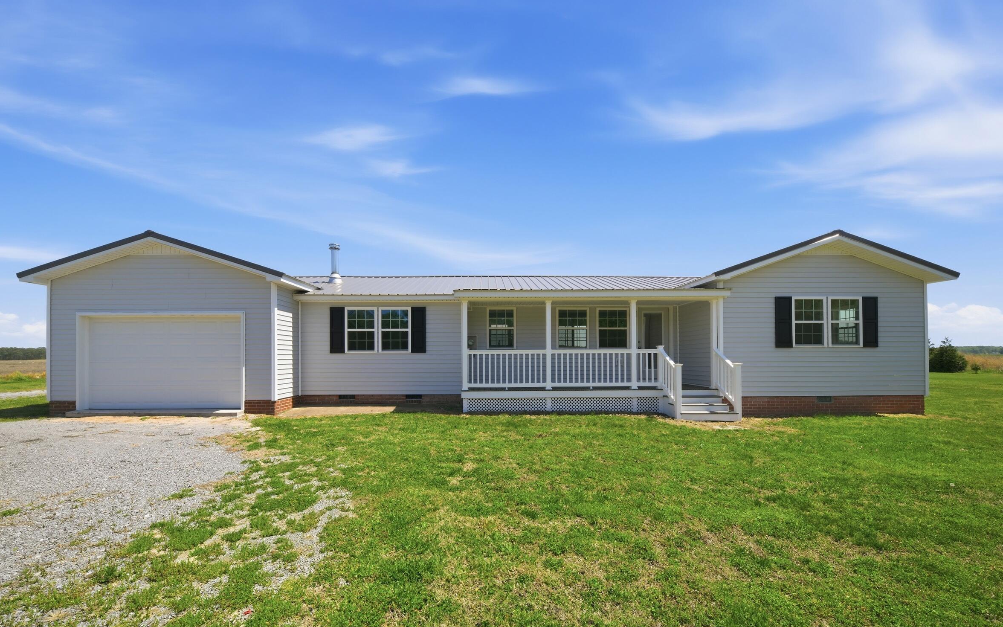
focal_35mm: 13
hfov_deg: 109.3
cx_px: 492
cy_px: 354
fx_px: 355
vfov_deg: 82.4
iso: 250
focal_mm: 12
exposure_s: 1/500
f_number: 8
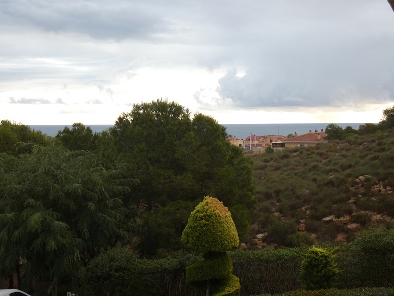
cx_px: 197
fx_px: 660
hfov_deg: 33.2
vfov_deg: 25.2
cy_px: 148
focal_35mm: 58
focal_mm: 10.4
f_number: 4.1
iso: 80
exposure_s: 1/60
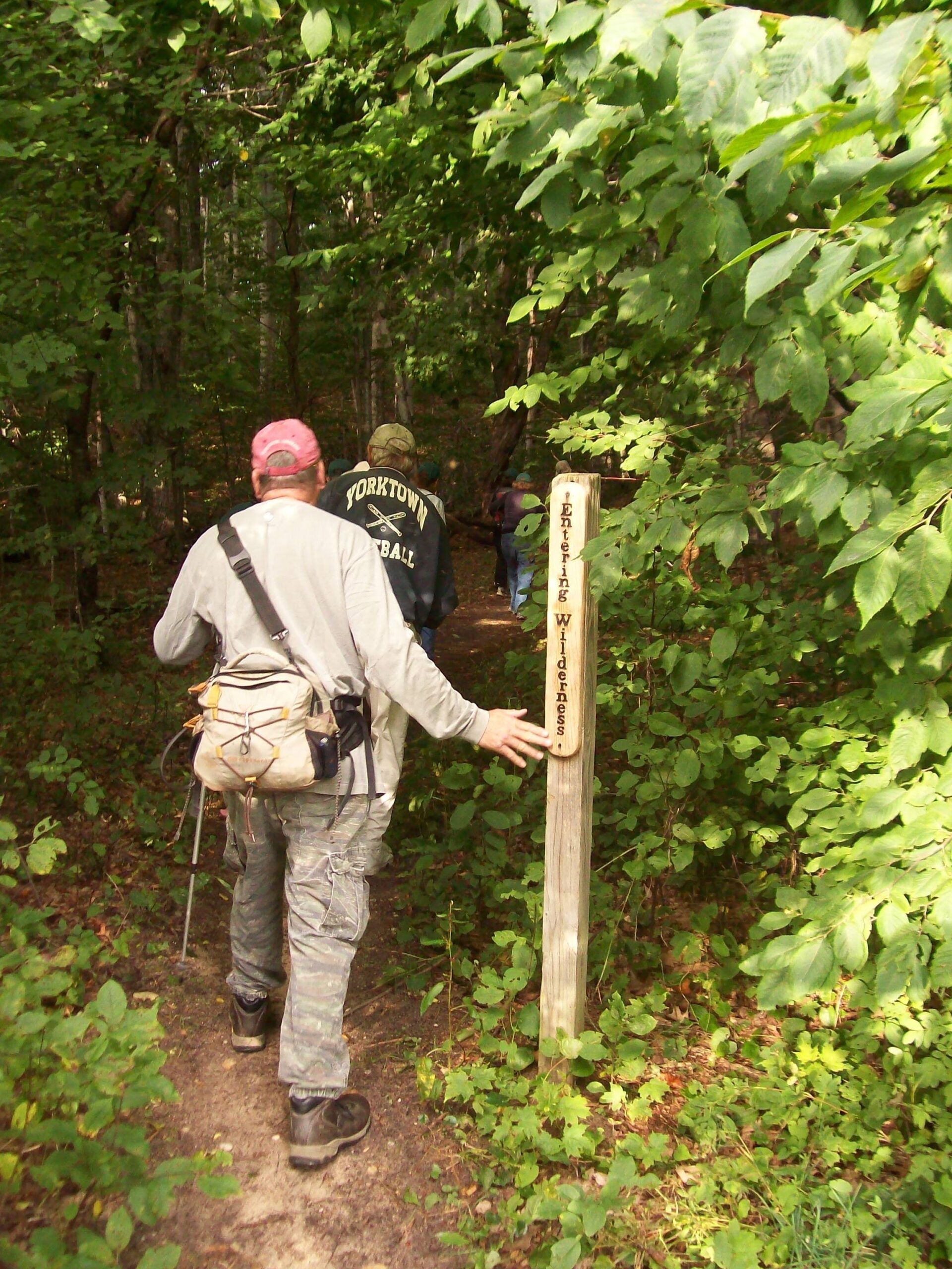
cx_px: 476
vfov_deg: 51.4
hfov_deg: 39.7
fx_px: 1320
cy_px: 634
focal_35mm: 36
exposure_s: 1/64
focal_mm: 6
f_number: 2.7
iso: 200
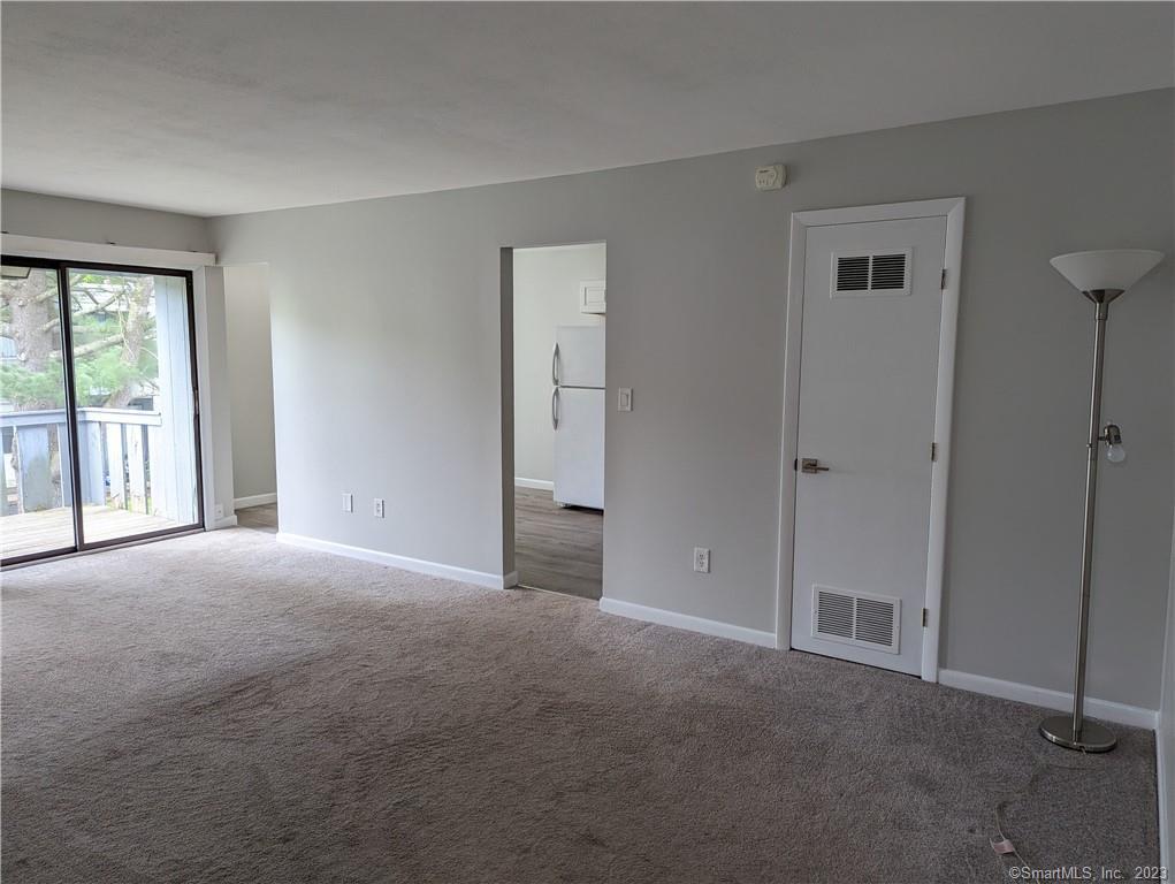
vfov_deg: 56.9
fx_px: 816
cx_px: 588
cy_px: 442
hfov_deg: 71.5
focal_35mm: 24
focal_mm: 6.81
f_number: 1.85
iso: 97
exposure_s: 1/90
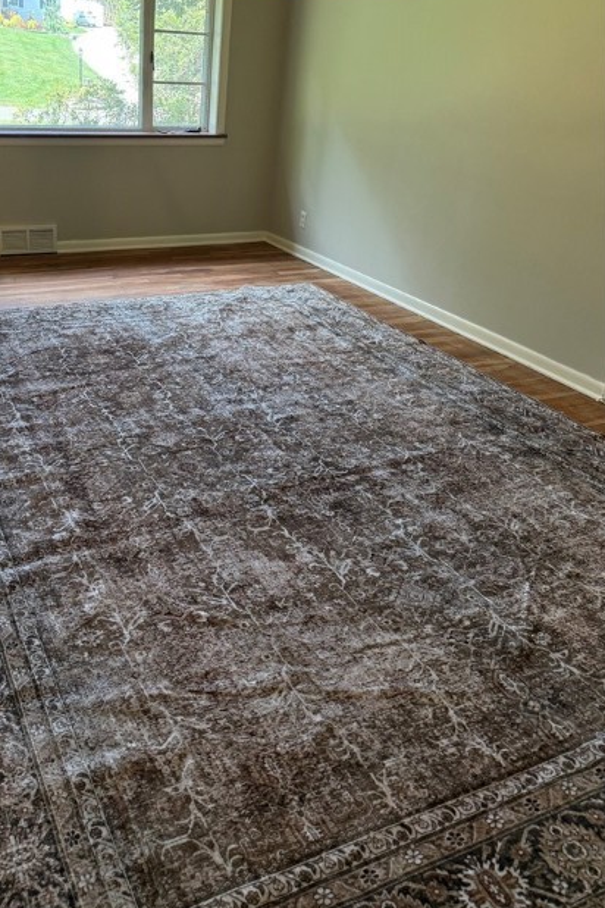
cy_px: 357
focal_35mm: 31
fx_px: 781
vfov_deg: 59.7
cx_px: 186
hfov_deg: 41.6
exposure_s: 1/120
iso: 250
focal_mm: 6.76
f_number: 1.78
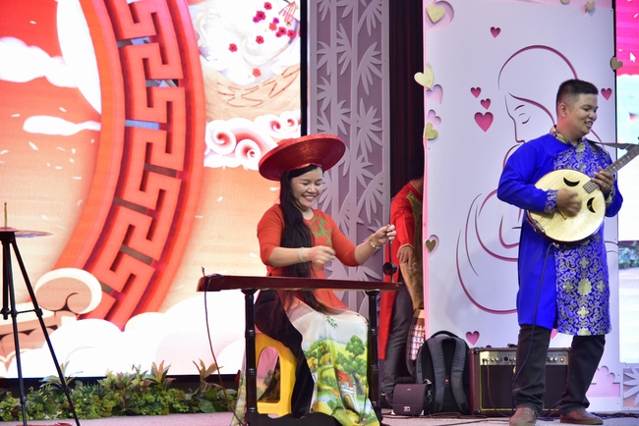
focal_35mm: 70
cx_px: 320
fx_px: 1243
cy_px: 213
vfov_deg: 19.5
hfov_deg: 28.8
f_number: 4
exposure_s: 1/50
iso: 1000
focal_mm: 70
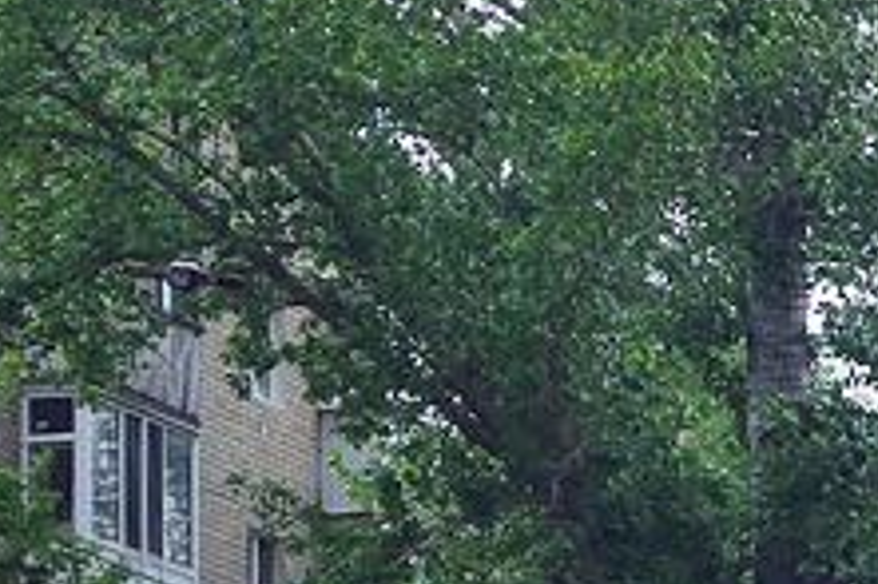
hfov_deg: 8.5
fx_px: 5703
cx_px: 1466
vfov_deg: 5.8
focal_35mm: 234
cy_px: 767
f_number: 4.5
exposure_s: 1/500
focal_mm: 16.01
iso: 125
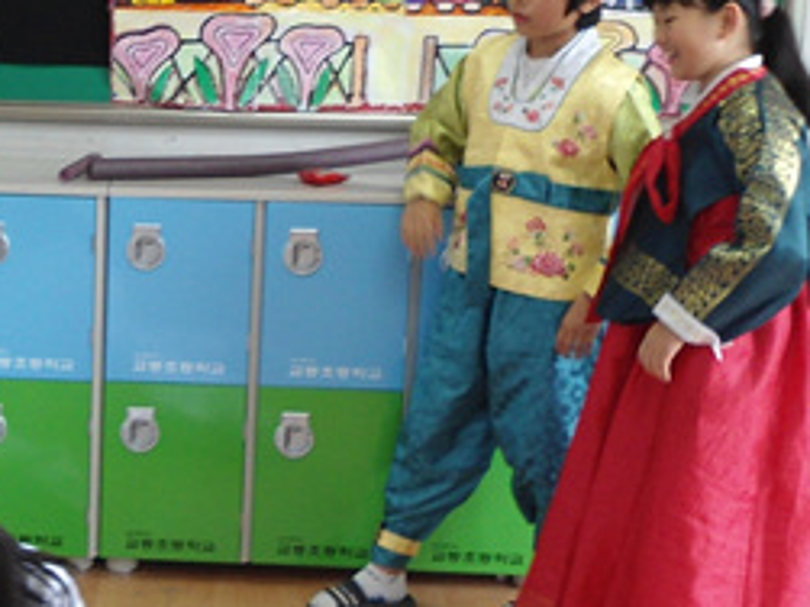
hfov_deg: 23.2
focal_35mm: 83
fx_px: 1941
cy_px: 320
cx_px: 136
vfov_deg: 17.8
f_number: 2.8
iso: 100
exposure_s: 1/30
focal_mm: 4.7
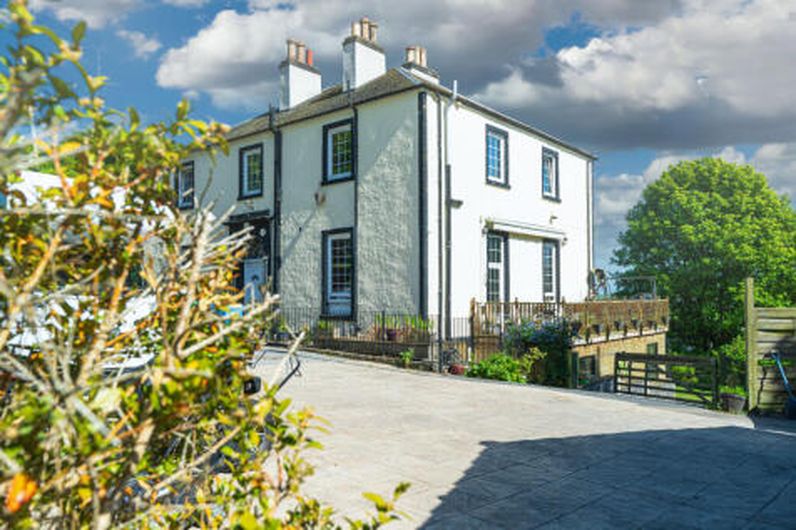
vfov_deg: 47.9
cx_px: 398
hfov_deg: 67.4
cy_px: 265
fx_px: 597
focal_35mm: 27
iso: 160
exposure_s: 1/100
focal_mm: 27
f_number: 9
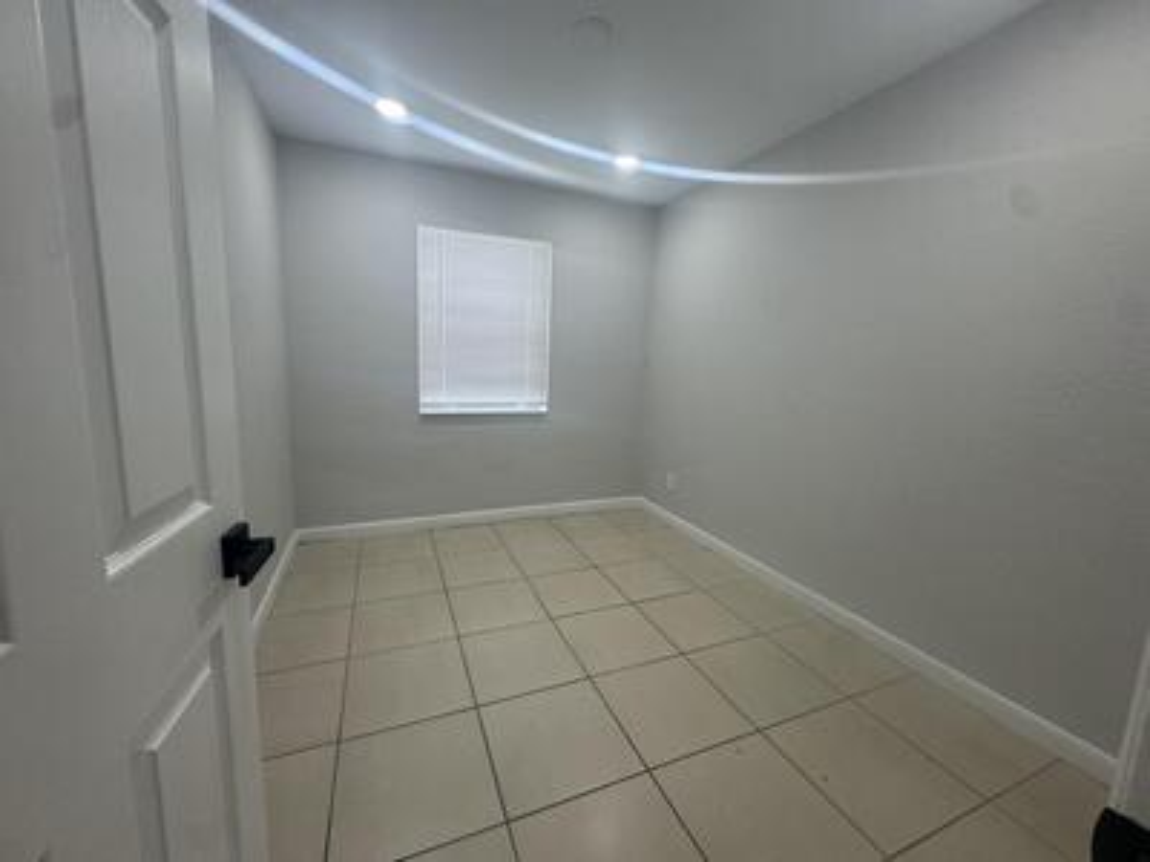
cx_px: 575
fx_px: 465
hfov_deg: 102.1
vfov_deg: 85.7
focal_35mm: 14
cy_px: 431
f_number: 2.2
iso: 100
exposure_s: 1/120
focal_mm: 2.22
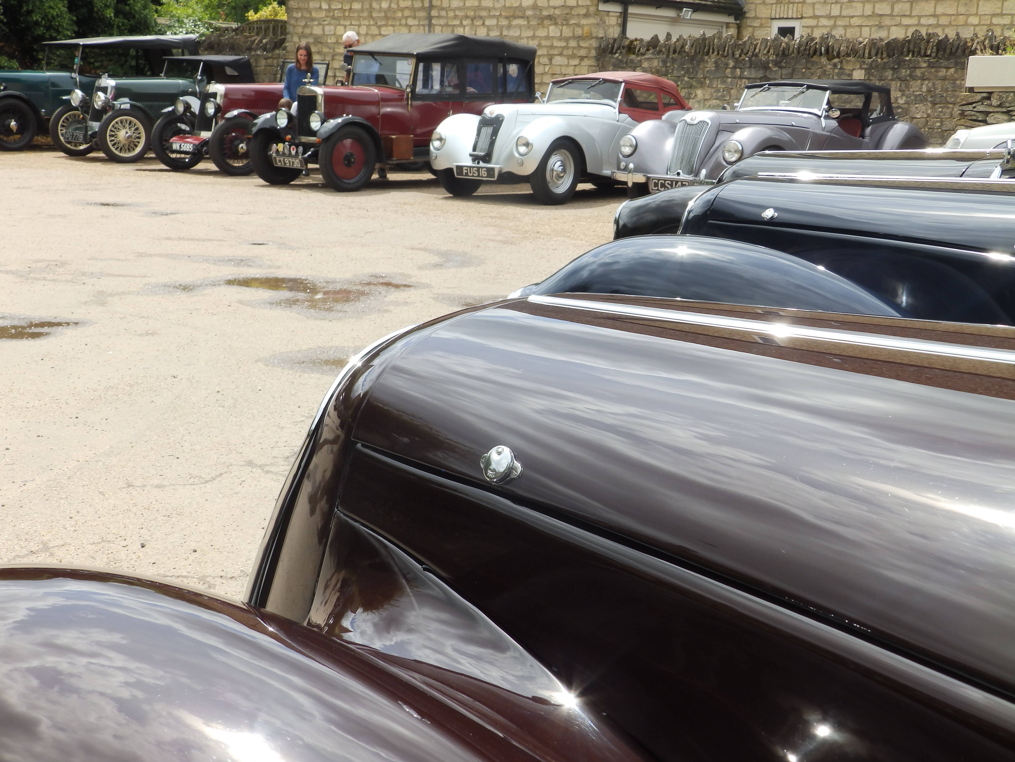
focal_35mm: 46
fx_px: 1349
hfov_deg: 41.2
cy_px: 381
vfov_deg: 31.5
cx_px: 508
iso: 80
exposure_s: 1/320
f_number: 4.5
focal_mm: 8.2
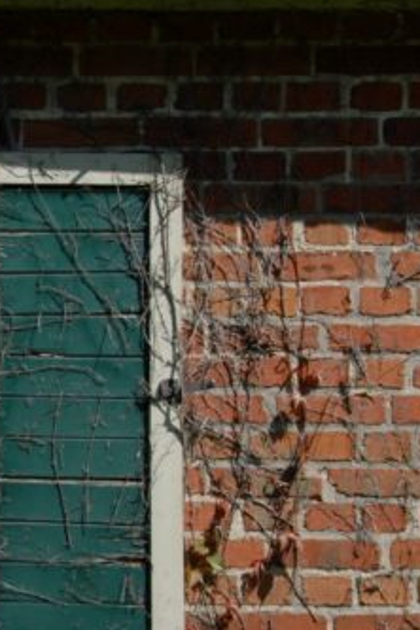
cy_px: 411
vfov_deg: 16.9
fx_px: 2120
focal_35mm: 121
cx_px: -148
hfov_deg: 11.0
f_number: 9
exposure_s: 1/250
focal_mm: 35
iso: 100
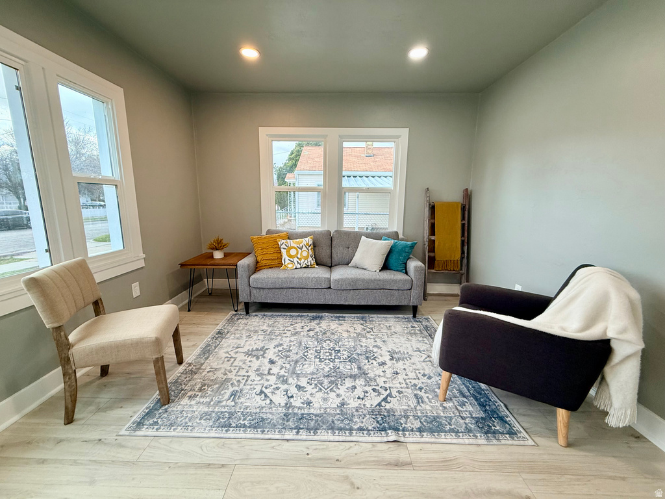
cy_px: 250
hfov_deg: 102.1
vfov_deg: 85.7
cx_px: 332
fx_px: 269
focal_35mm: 14
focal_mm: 2.22
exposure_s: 1/120
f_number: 2.2
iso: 125
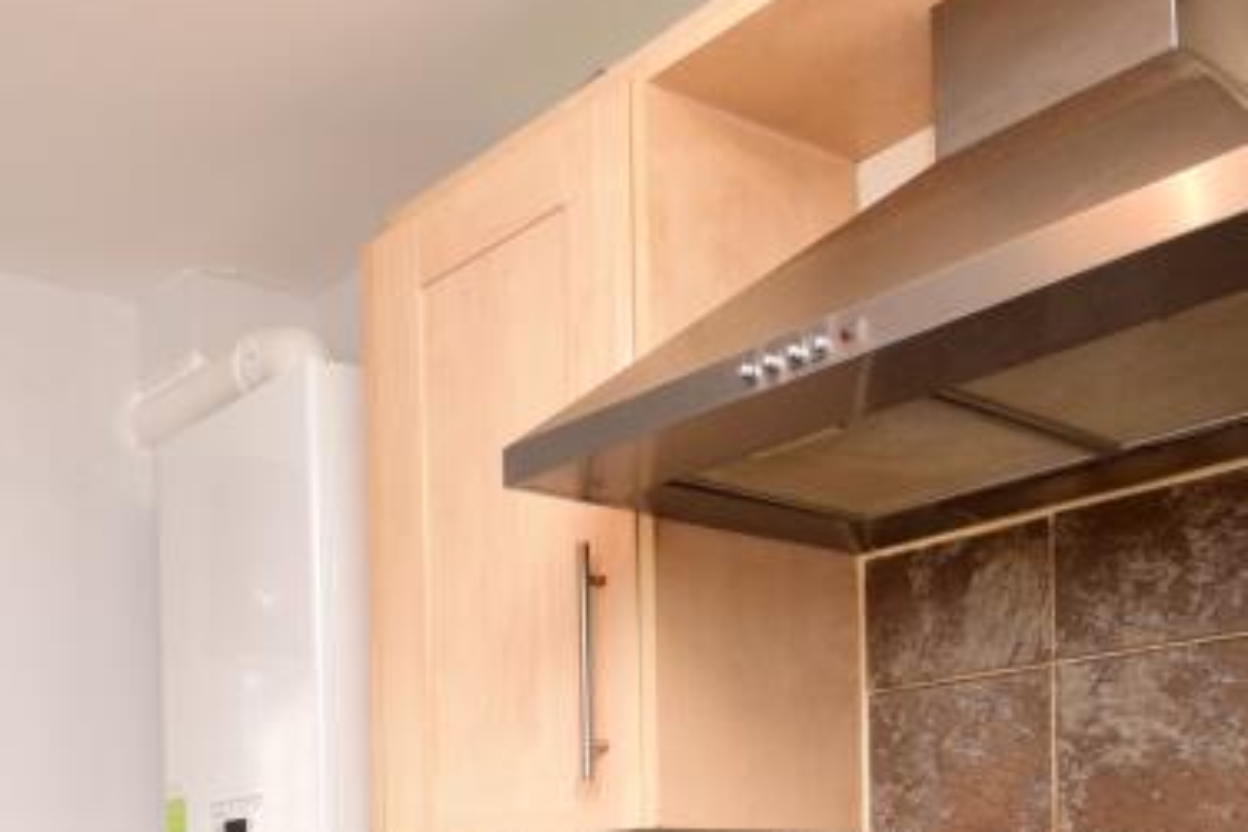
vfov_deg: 29.0
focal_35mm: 41
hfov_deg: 44.5
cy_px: 953
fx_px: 1421
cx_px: 210
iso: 800
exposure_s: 1/100
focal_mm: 10
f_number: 9
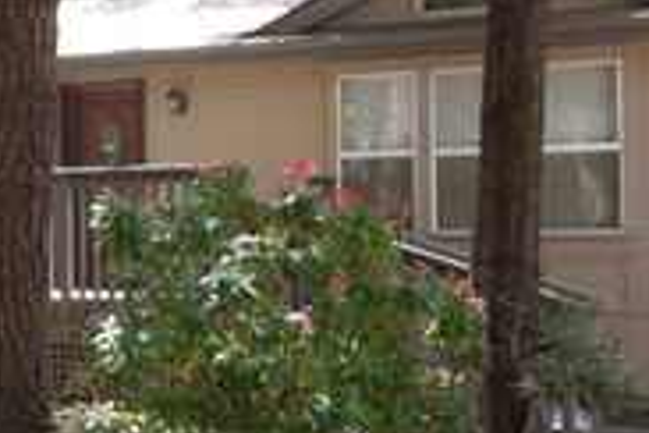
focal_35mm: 71
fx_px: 1280
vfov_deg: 19.2
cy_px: 201
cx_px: 121
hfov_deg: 27.8
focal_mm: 4.5
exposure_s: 1/80
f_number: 3.3
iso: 100
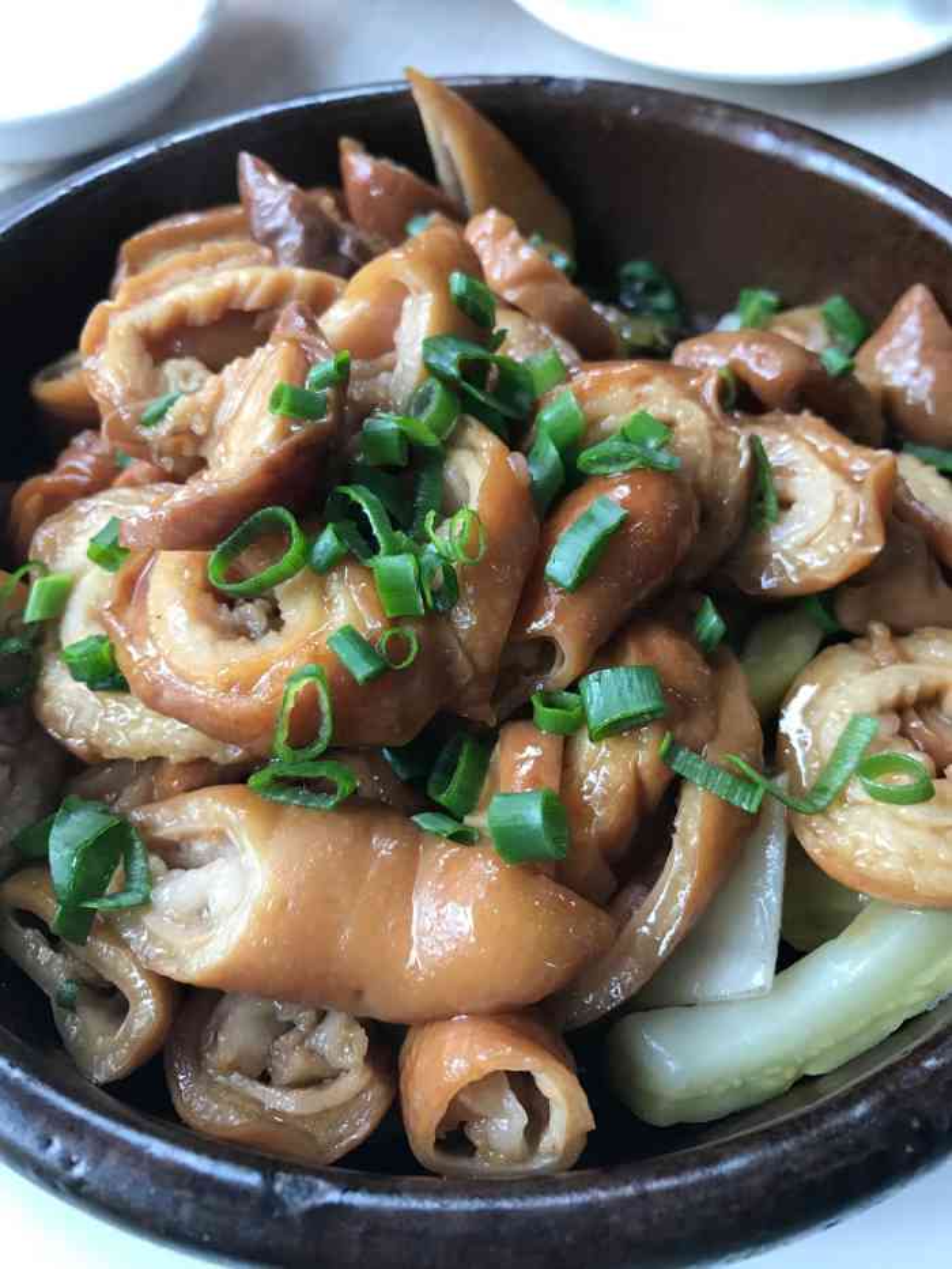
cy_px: 634
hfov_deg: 49.8
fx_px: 1026
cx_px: 476
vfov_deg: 63.4
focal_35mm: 28
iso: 32
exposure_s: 1/33
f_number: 1.8
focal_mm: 3.99
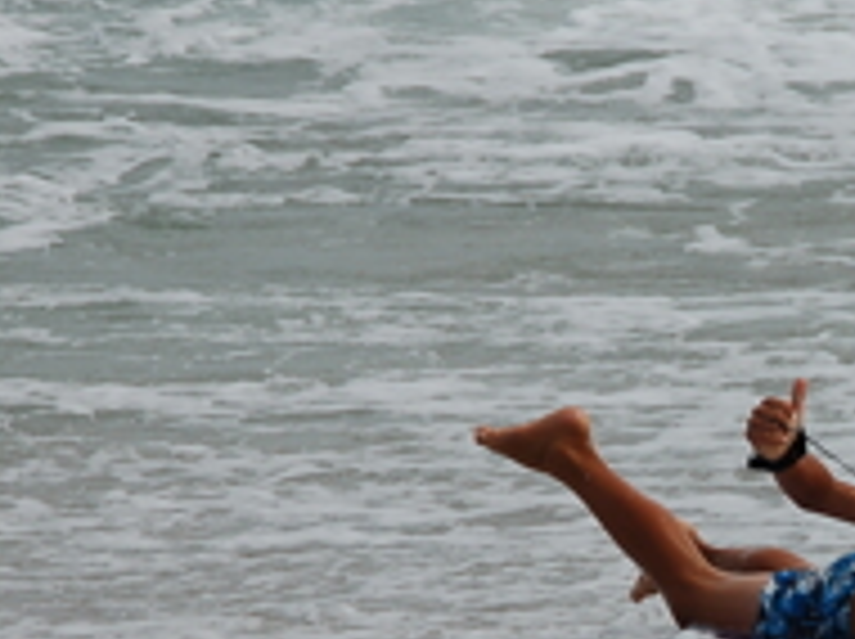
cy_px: 472
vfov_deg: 3.1
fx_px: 11964
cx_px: 891
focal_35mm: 485
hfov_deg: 4.1
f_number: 8
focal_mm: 116
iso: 200
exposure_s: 1/1000
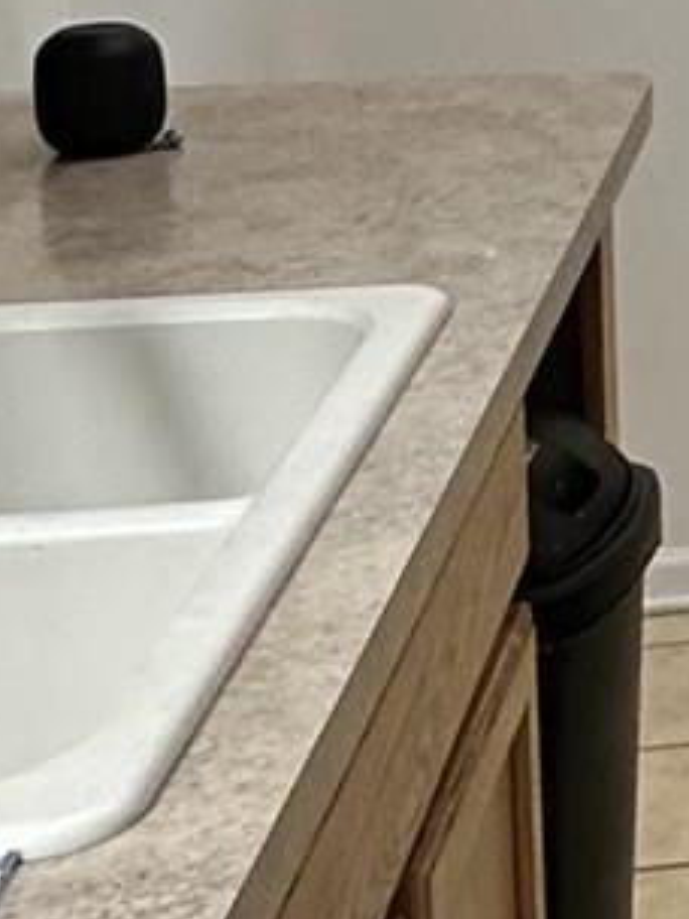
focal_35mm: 106
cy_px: -136
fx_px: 2813
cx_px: 1813
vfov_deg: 17.8
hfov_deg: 11.0
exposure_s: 1/60
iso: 160
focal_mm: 2.22
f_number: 2.2
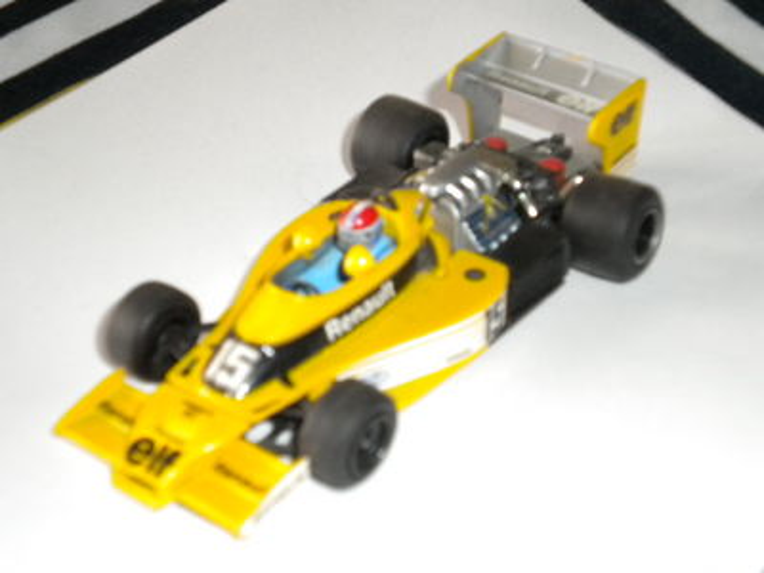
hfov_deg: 28.6
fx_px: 1501
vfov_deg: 21.6
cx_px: 382
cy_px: 286
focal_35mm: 68
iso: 400
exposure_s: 1/60
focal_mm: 12.3
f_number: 4.6
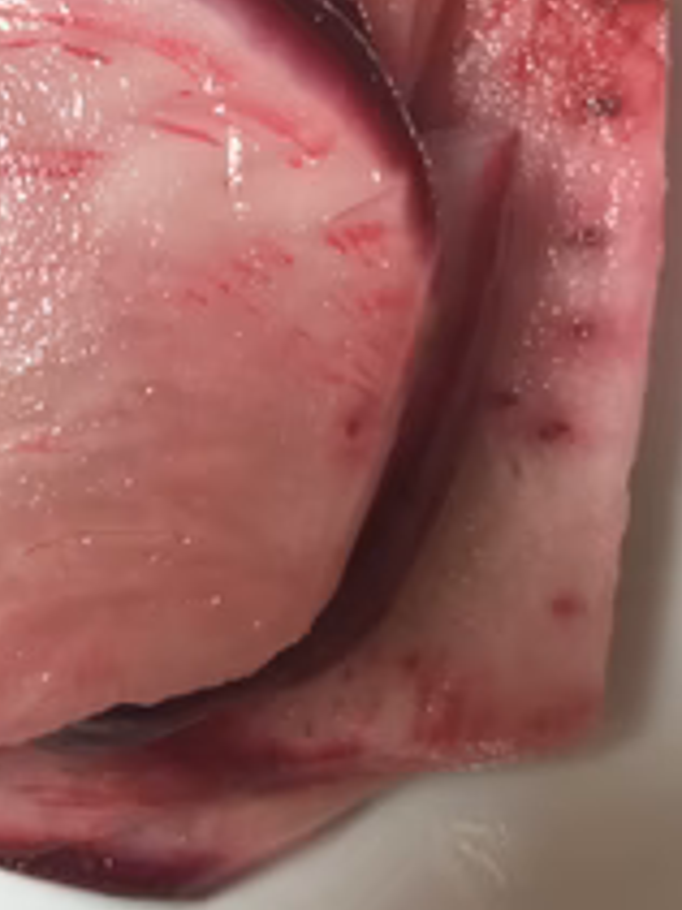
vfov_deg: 33.9
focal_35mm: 55
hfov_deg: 25.8
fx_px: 1446
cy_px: 185
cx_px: 95
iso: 100
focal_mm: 4.15
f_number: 2.2
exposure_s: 1/17
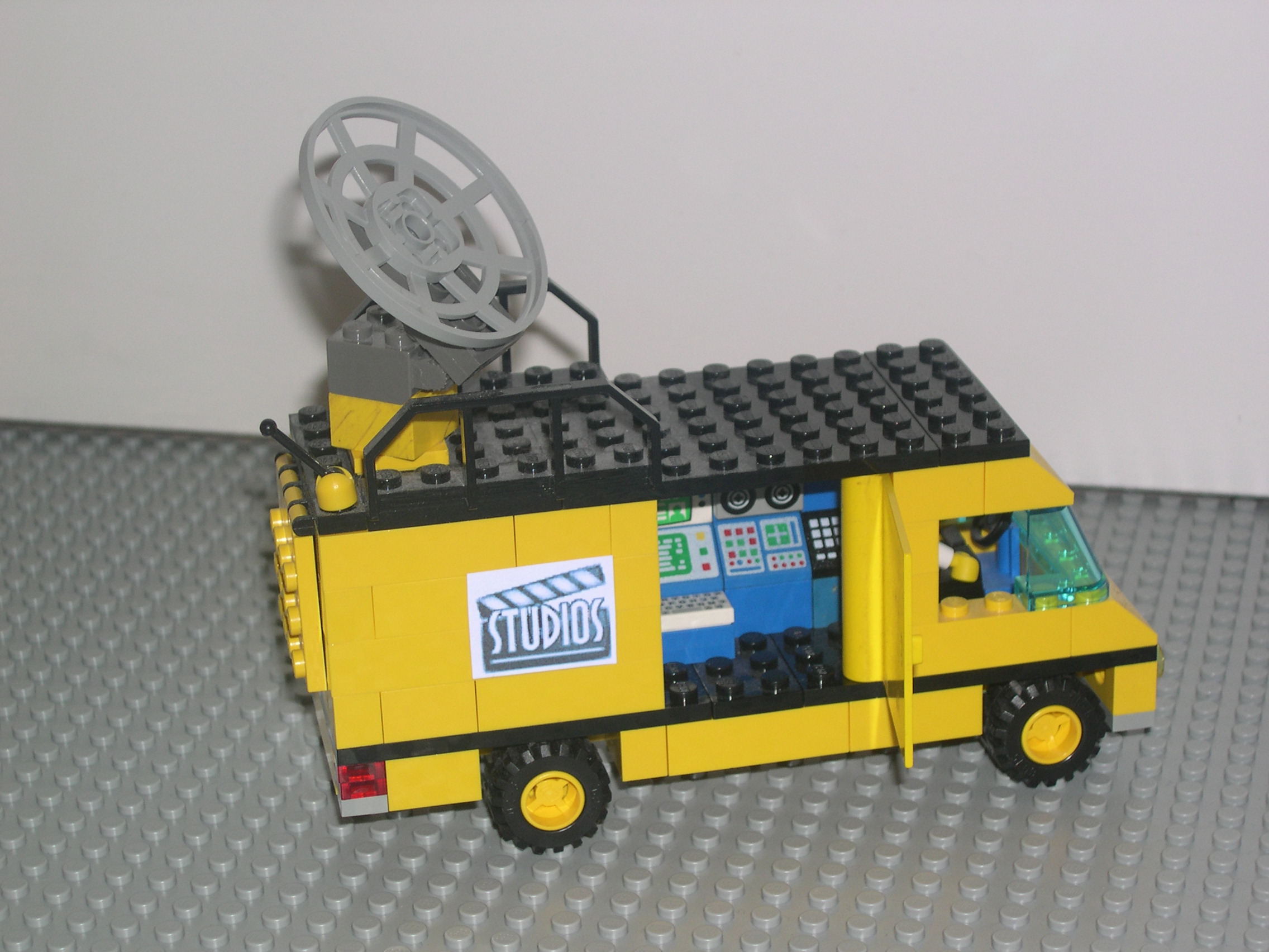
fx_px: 3006
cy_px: 476
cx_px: 634
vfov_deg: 18.0
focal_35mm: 82
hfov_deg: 23.8
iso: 100
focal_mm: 17.4
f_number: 4.1
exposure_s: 1/60
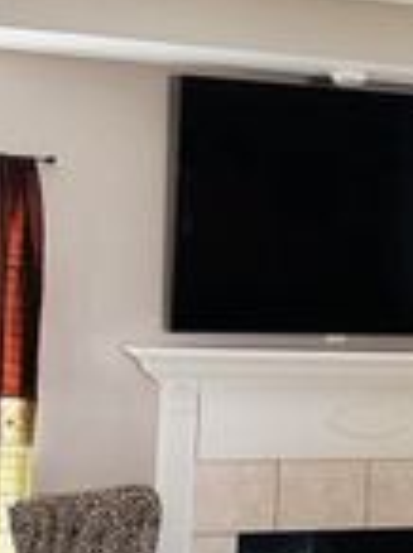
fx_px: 1755
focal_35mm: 110
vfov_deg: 17.9
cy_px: 263
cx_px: 599
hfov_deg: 12.8
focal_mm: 6.76
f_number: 1.78
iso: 200
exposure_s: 1/212
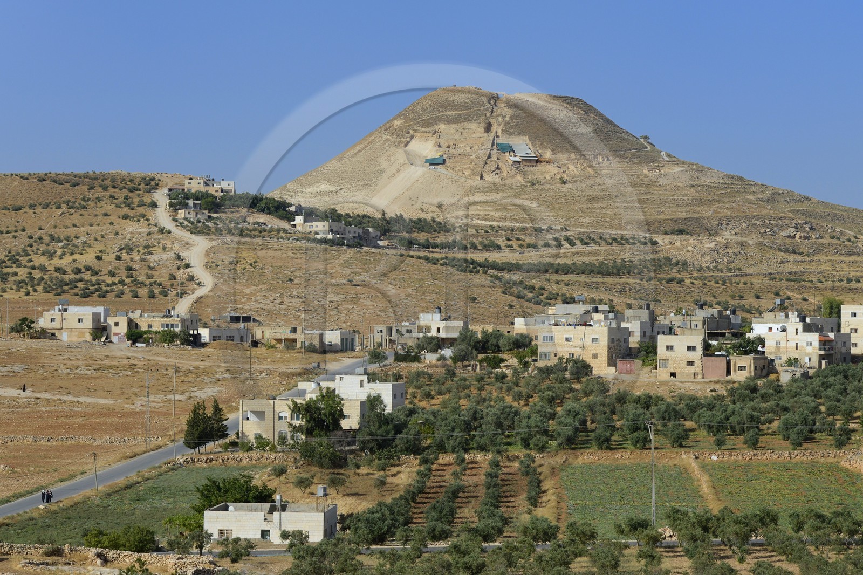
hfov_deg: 20.4
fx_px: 2397
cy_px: 288
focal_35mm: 100
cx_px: 432
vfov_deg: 13.7
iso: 400
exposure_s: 1/640
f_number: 13
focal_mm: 100
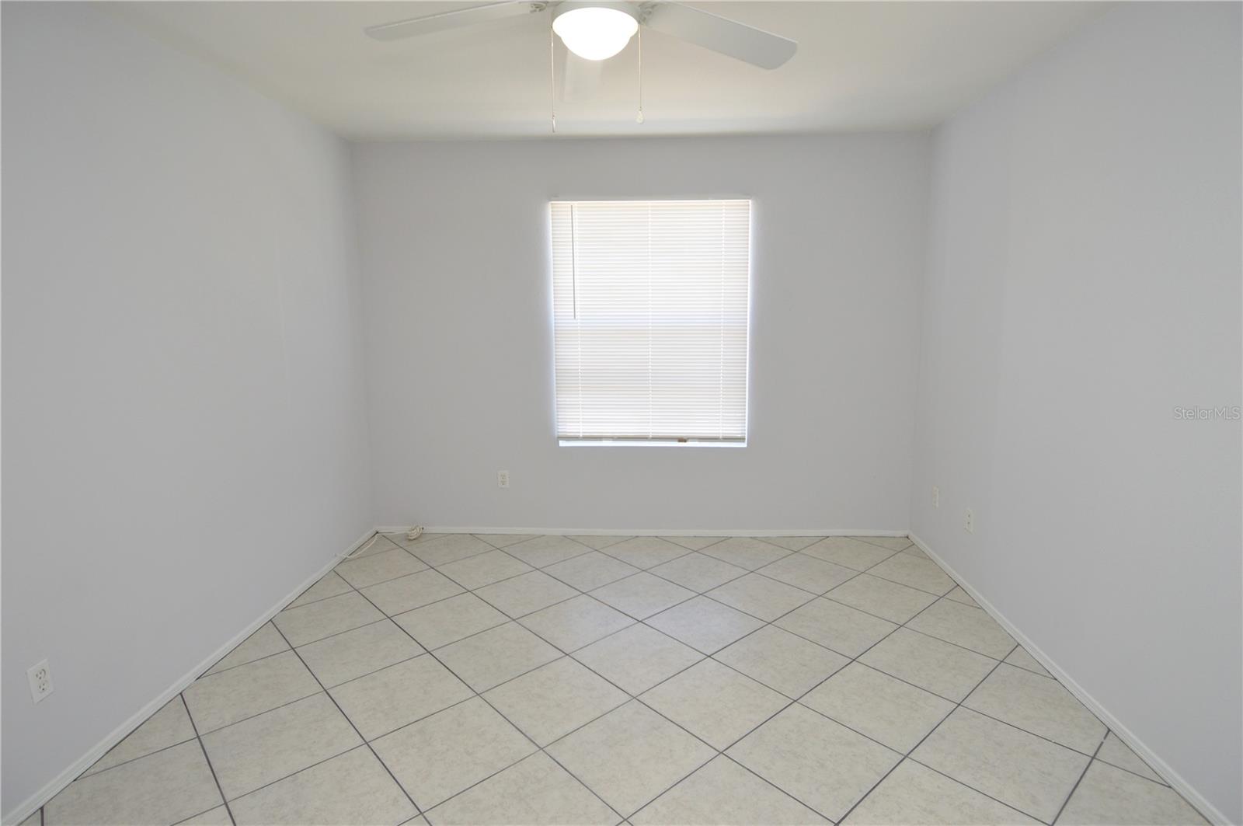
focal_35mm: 18
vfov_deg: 67.3
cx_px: 622
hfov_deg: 90.1
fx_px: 621
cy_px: 413
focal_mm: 12
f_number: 4
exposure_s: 1/60
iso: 400
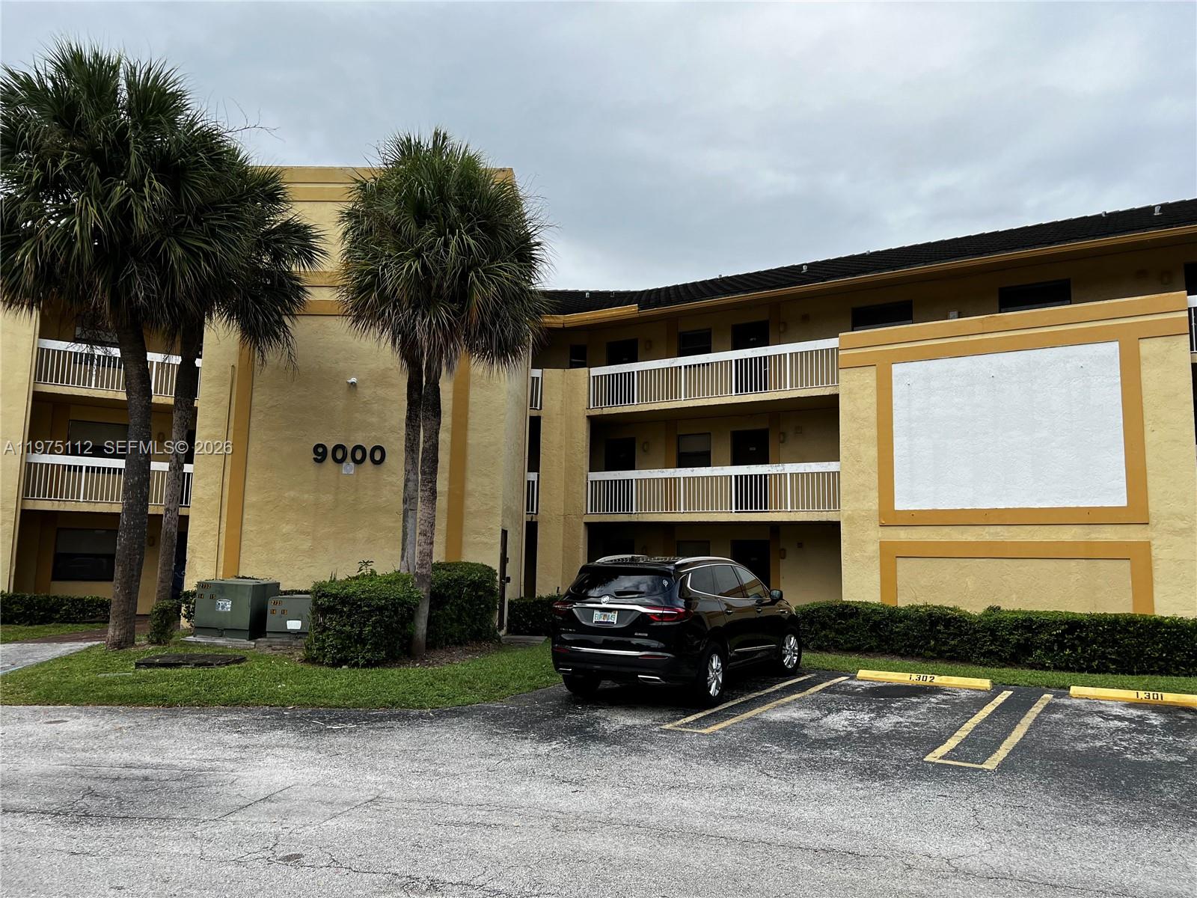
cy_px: 449
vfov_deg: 53.1
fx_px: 899
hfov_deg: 67.3
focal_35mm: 26
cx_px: 598
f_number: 1.5
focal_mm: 5.7
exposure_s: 1/2008
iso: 50
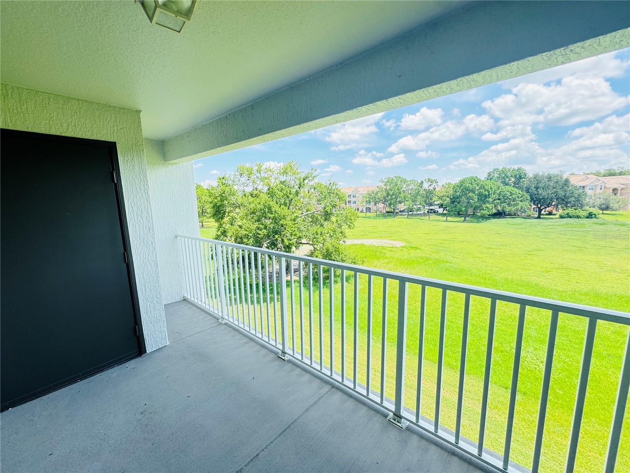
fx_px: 255
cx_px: 315
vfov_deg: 85.7
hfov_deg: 102.1
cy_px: 236
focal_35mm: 14
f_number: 2.2
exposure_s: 1/249
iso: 40
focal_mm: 2.22
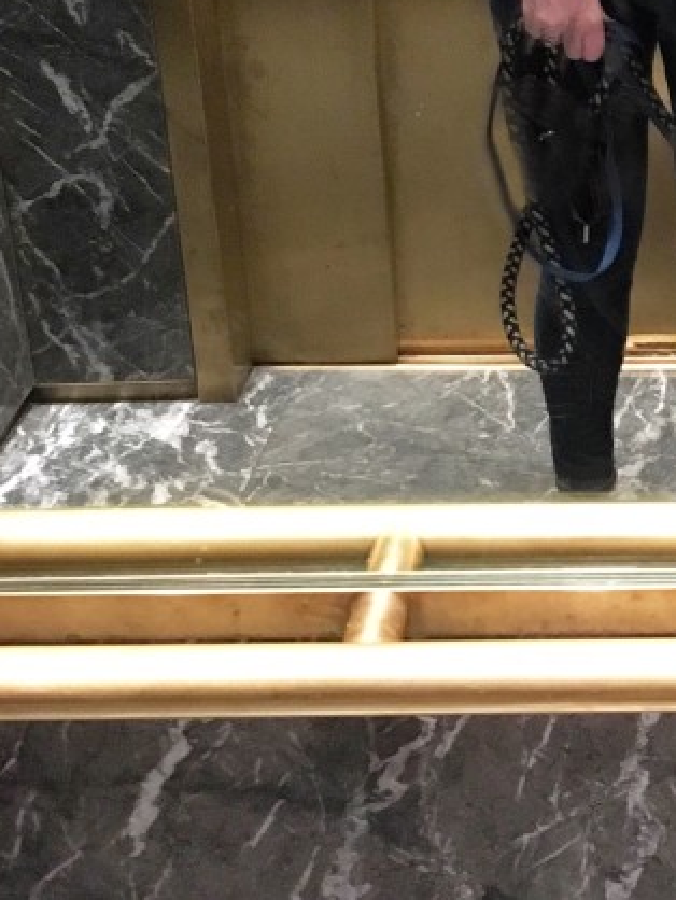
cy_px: 110
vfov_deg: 26.6
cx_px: 809
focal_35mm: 71
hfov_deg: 19.5
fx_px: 1847
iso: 250
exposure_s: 1/15
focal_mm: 4.15
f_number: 2.2
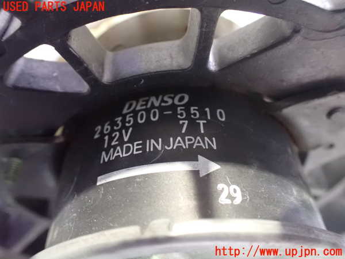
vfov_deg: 46.8
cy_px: 130
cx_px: 172
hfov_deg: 60.0
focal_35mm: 30
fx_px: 299
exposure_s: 1/10
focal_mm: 5.4
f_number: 2.3
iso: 1600
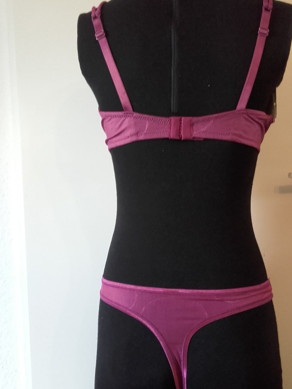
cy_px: 220
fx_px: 439
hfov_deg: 36.7
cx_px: 171
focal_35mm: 39
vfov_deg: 47.7
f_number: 2.2
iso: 120
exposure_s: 1/17
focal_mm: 3.31
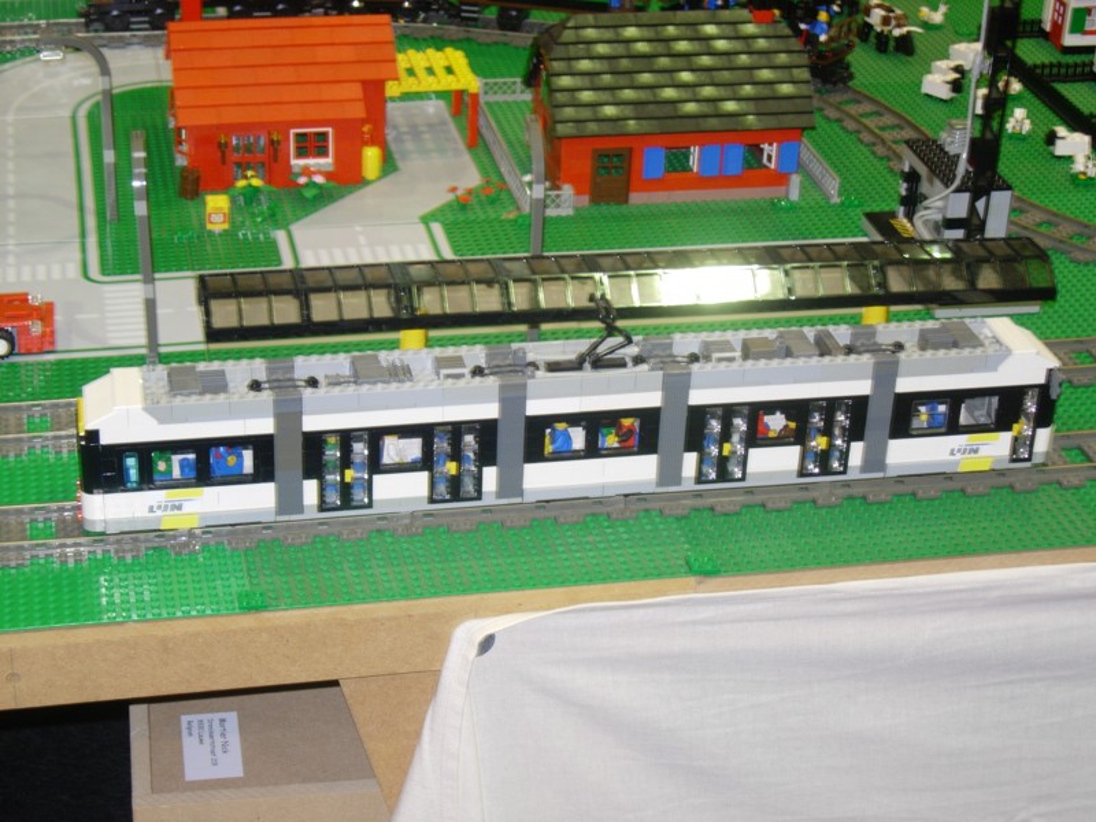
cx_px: 548
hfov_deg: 27.0
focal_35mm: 72
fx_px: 2280
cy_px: 411
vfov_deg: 20.4
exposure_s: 1/8.7
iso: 79
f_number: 3.7
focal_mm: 14.9
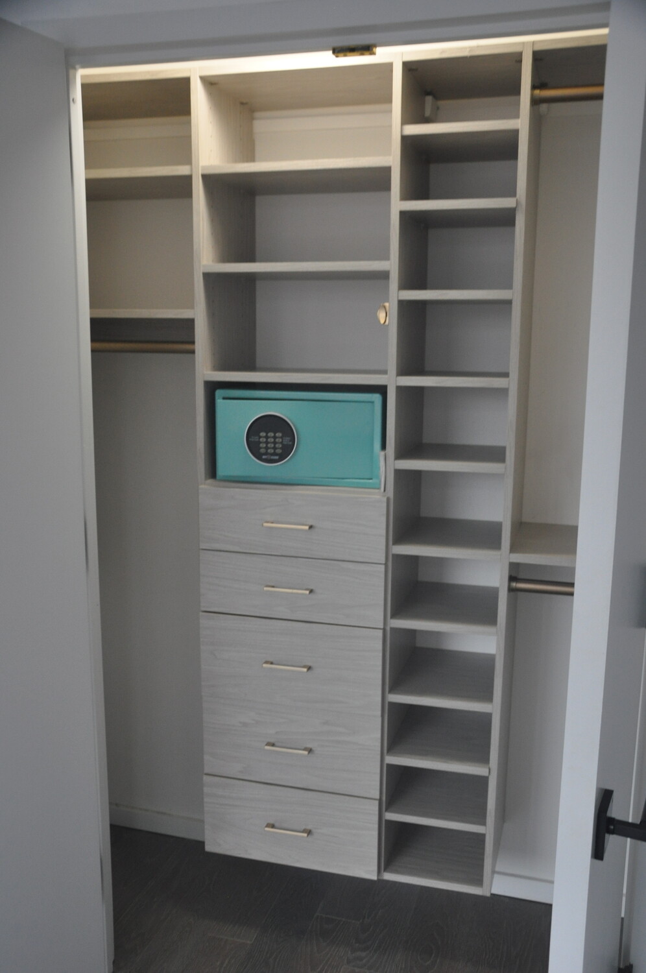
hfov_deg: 39.9
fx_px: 891
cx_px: 323
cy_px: 486
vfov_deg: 57.3
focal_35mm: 33
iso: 800
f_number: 3.8
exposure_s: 1/60
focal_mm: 22
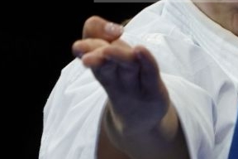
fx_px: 16500
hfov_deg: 0.8
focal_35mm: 2496
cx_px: 171
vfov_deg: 0.6
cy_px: 220
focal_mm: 400
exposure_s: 1/500
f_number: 5.6
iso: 1250
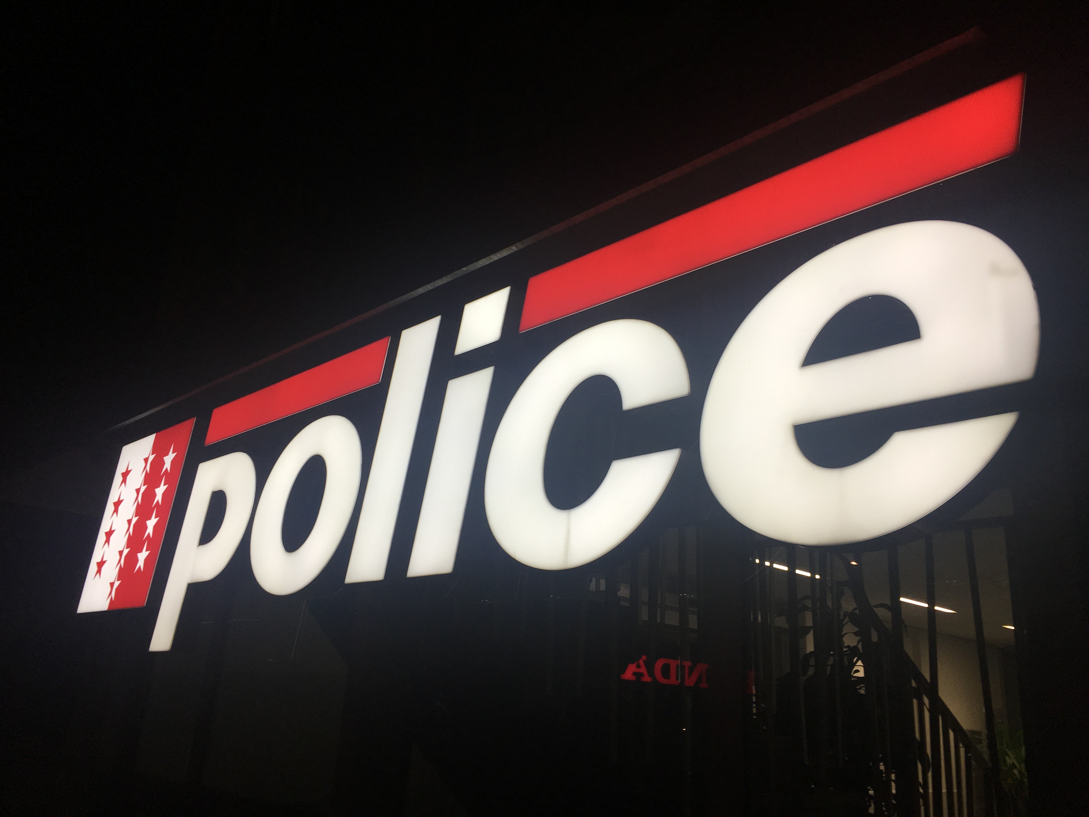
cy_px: 408
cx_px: 544
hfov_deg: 61.7
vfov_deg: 48.2
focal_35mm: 29
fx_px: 912
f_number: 2.2
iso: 25
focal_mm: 4.15
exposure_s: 1/50
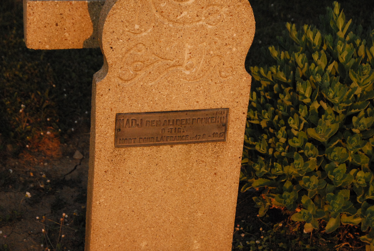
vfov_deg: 14.8
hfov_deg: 21.9
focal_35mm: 93
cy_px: 126
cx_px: 187
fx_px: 968
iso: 1600
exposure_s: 1/1600
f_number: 7.1
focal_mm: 62
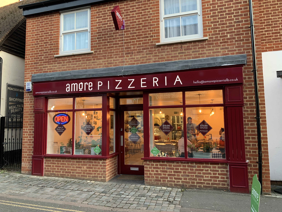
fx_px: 212
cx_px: 141
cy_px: 106
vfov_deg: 53.1
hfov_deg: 67.3
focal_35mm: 26
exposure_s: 1/60
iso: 160
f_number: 1.8
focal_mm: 4.25
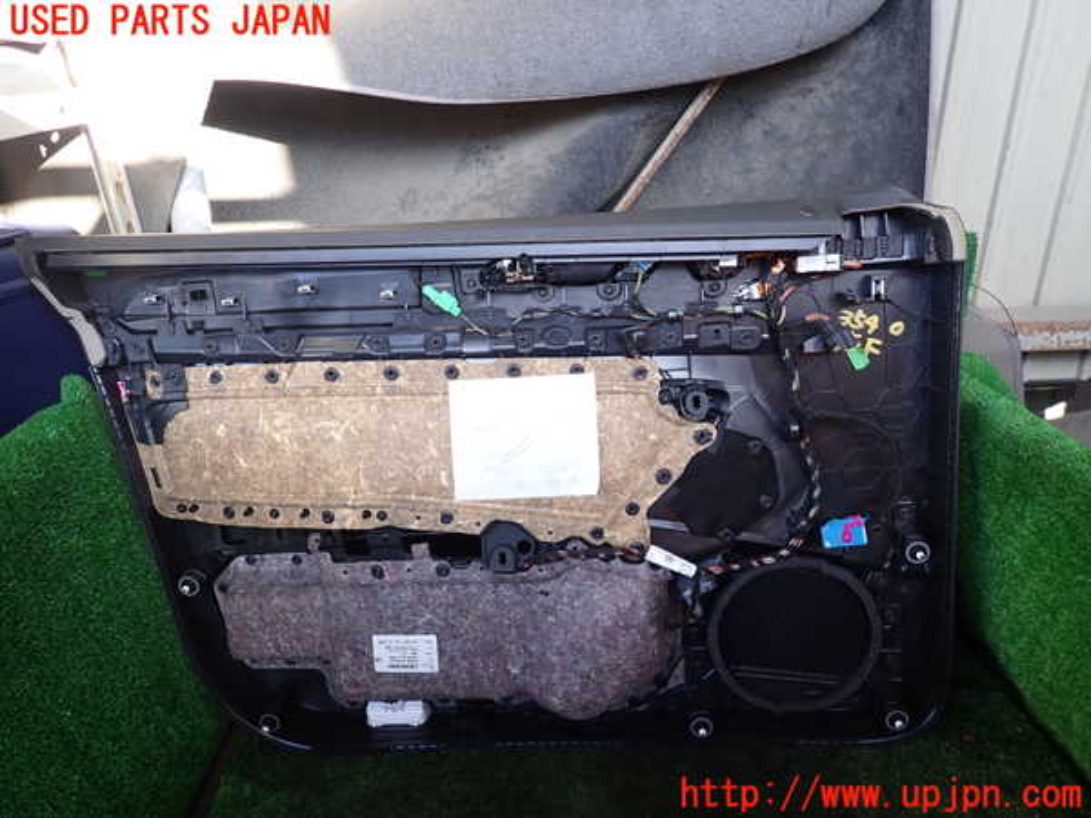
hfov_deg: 69.4
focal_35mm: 25
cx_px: 546
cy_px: 409
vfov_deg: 54.9
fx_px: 788
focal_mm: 4.5
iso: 100
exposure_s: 1/100
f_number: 2
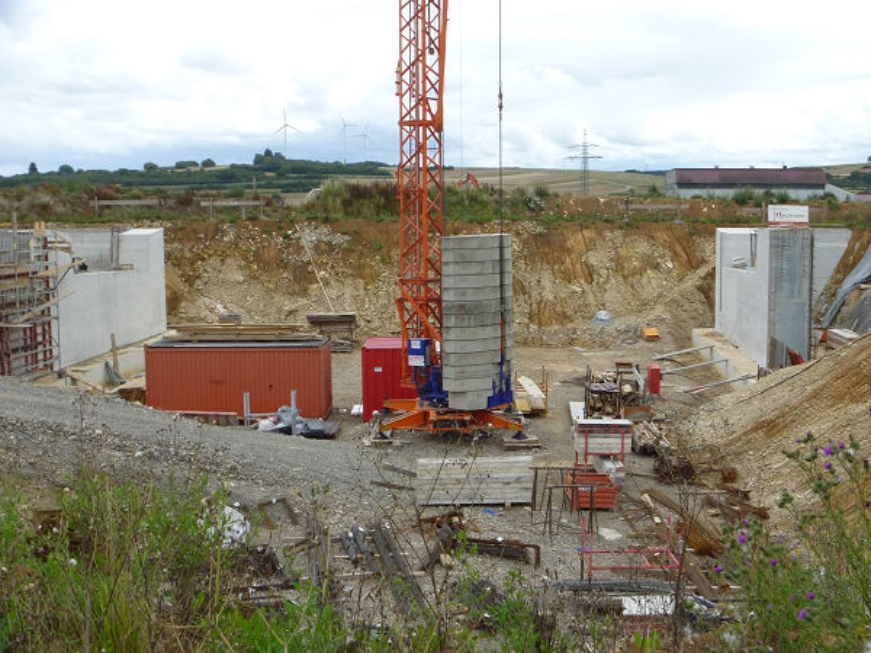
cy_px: 326
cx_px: 436
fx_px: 1107
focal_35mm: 44
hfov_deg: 42.9
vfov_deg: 32.9
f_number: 6.3
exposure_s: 1/400
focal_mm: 7.8
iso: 200
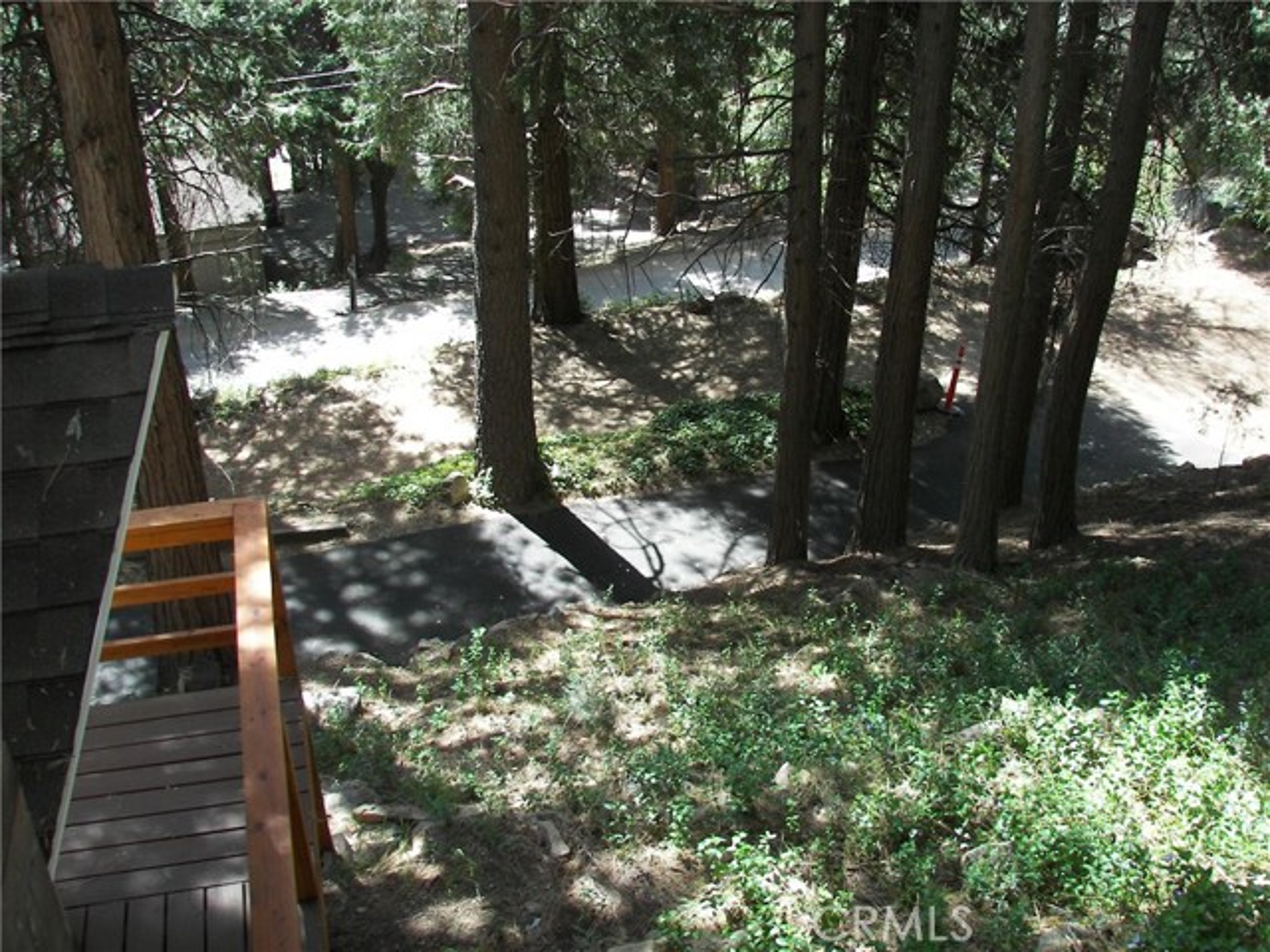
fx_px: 1321
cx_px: 635
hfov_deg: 51.4
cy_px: 476
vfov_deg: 39.7
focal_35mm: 36
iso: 50
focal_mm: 6
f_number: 2.8
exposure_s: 1/125
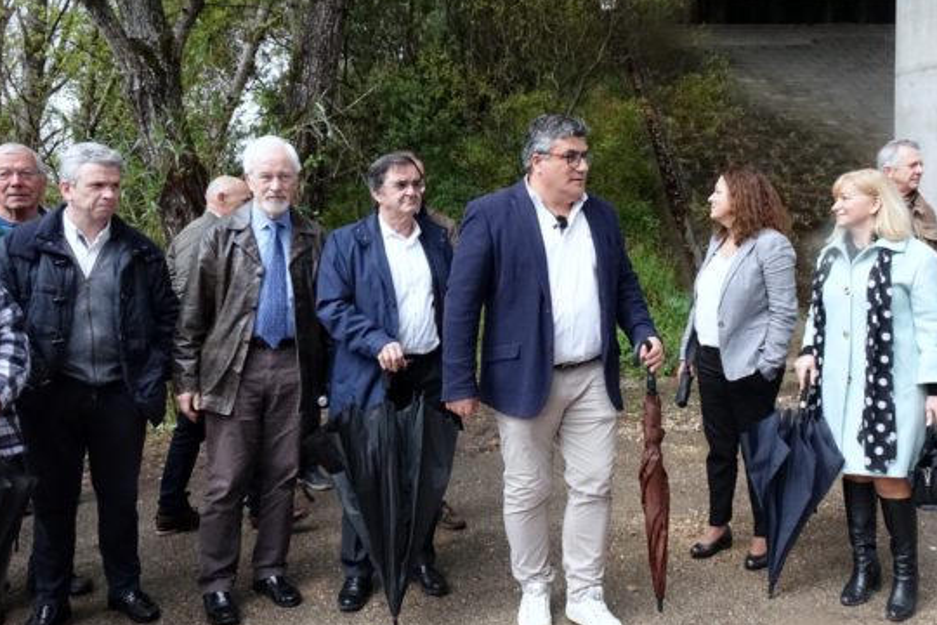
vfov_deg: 41.1
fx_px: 833
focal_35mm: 32
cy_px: 285
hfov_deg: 58.4
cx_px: 550
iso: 2000
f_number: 5.6
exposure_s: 1/1600
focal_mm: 8.83
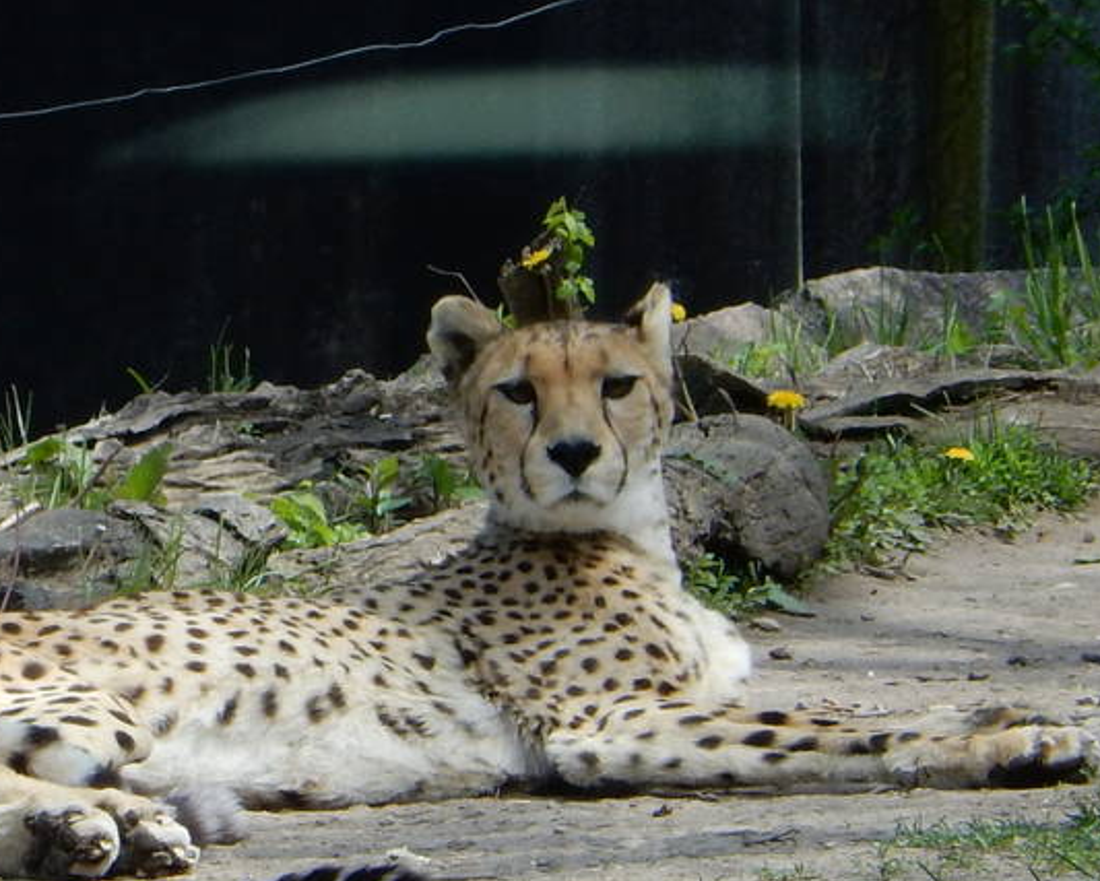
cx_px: -97
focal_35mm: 700
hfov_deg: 2.8
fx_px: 22802
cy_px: 328
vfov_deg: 2.2
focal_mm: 42.8
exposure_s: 1/160
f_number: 5.8
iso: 125
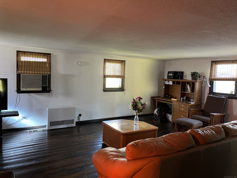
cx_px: 118
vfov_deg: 53.1
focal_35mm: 26
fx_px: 178
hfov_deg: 67.3
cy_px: 89
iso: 400
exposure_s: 1/40
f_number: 1.6
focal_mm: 5.1
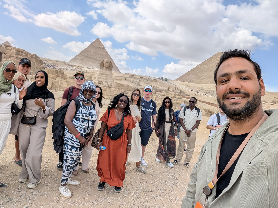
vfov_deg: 63.4
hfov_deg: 79.0
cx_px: 139
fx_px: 169
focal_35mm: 21
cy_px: 104
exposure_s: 1/1408
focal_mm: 2.74
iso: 46
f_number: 2.2
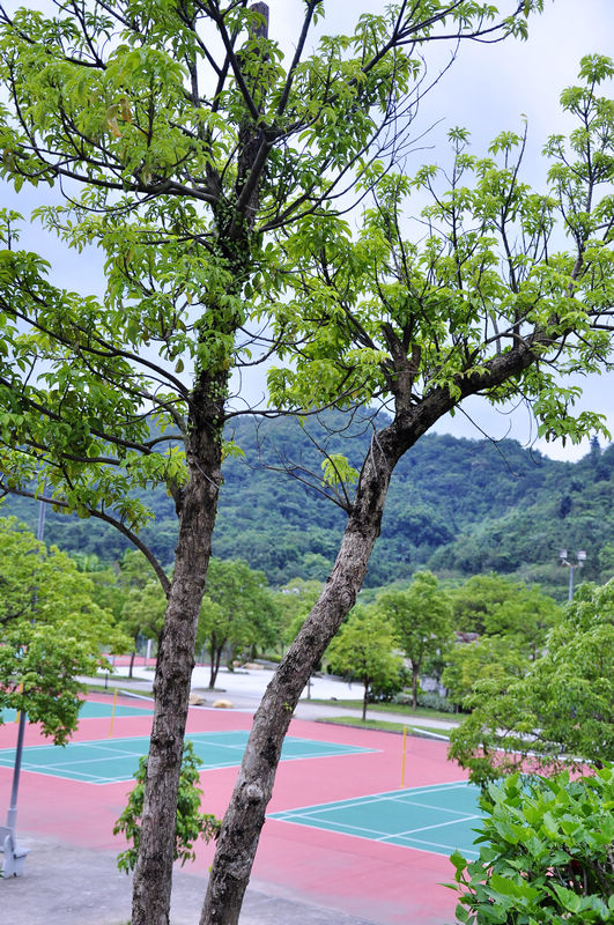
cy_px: 462
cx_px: 307
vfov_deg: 43.7
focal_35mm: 45
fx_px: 1155
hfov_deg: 29.8
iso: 560
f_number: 6.3
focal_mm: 30
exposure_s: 1/60
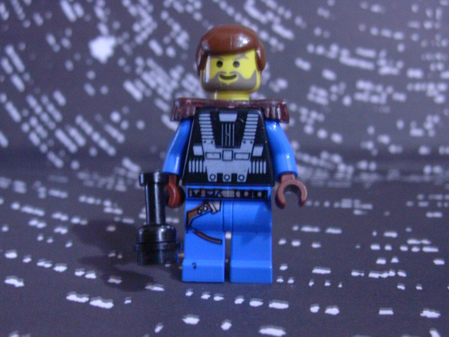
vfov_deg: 32.2
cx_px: 224
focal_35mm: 45
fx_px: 584
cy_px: 168
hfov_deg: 42.1
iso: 200
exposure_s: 1/2.5
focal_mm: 6.7
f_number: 2.9
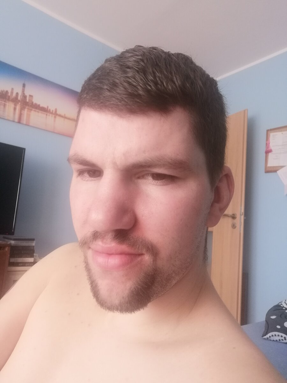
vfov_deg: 67.3
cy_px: 192
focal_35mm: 26
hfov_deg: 53.1
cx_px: 144
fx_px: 287
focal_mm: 3.81
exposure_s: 1/60
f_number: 2
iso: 80
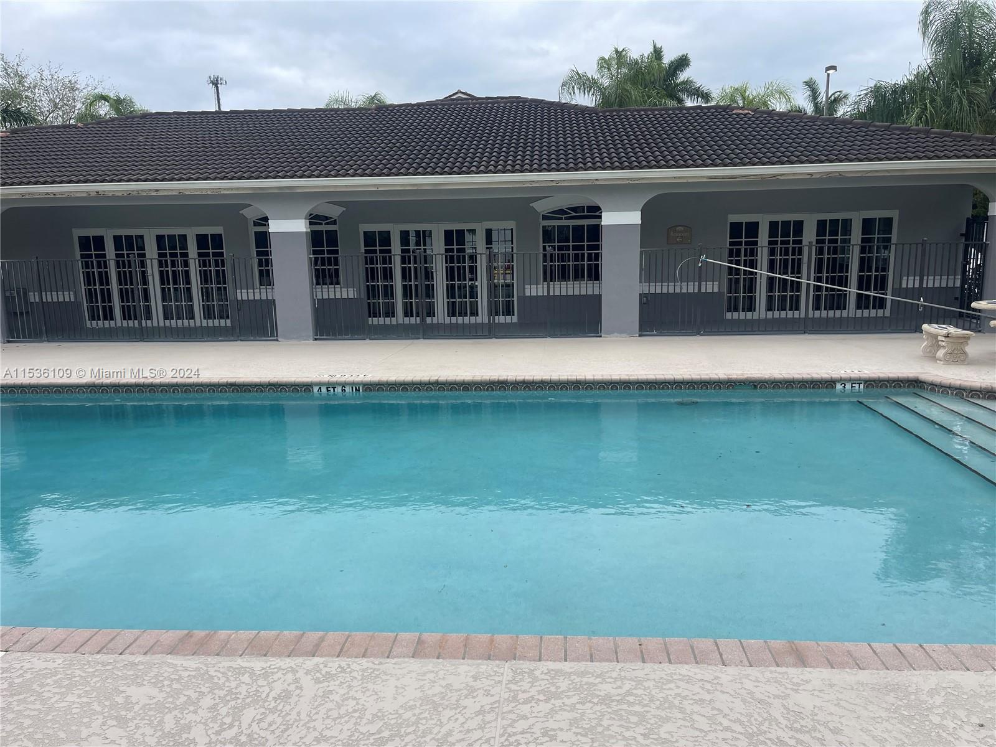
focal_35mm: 25
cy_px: 374
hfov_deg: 69.4
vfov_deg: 54.9
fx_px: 719
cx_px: 498
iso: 32
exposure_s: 1/1067
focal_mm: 5.1
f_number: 1.6
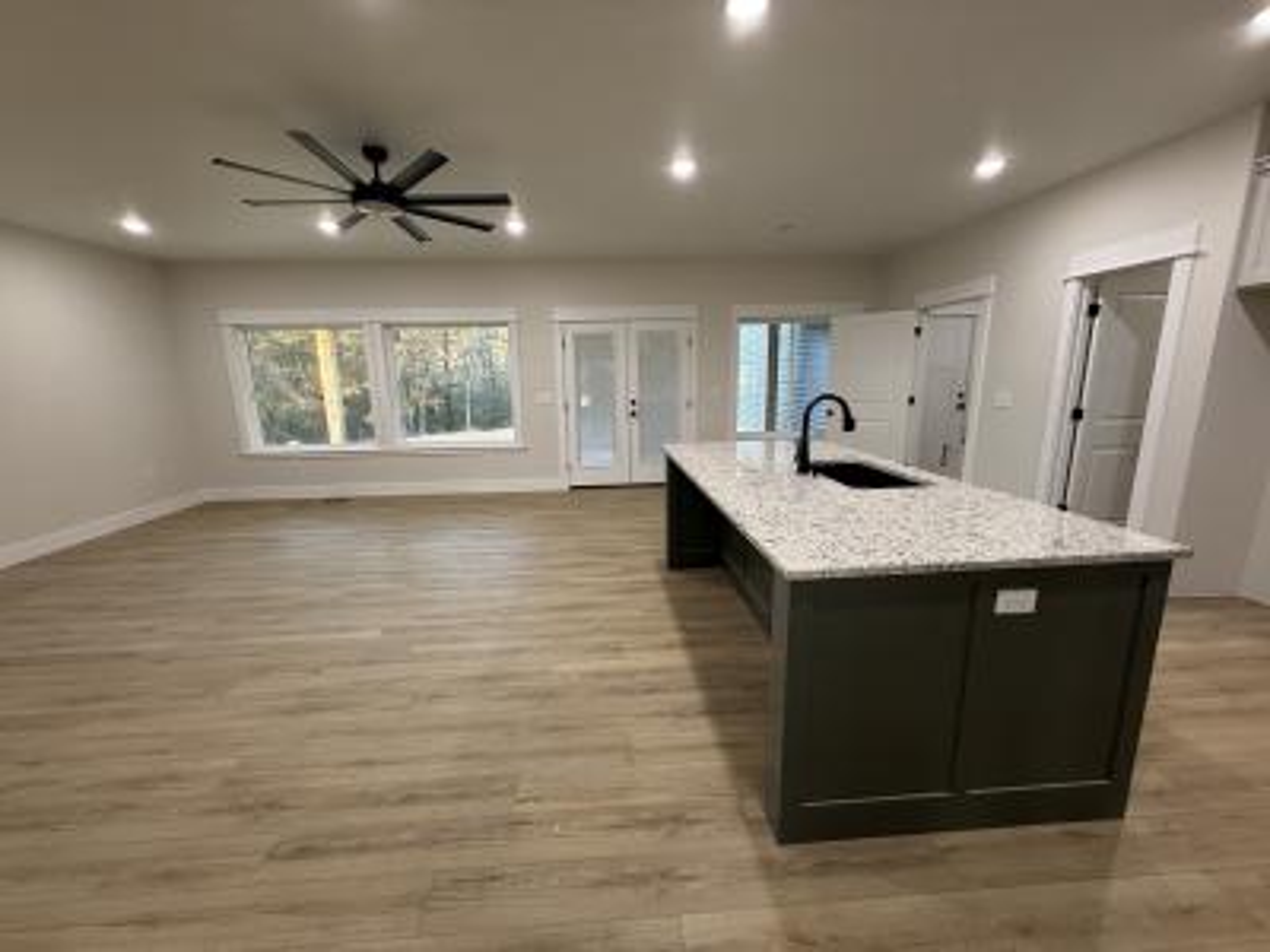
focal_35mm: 14
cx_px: 635
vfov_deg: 85.7
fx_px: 514
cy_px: 476
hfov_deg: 102.1
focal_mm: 2.22
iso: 200
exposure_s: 1/60
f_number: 2.2
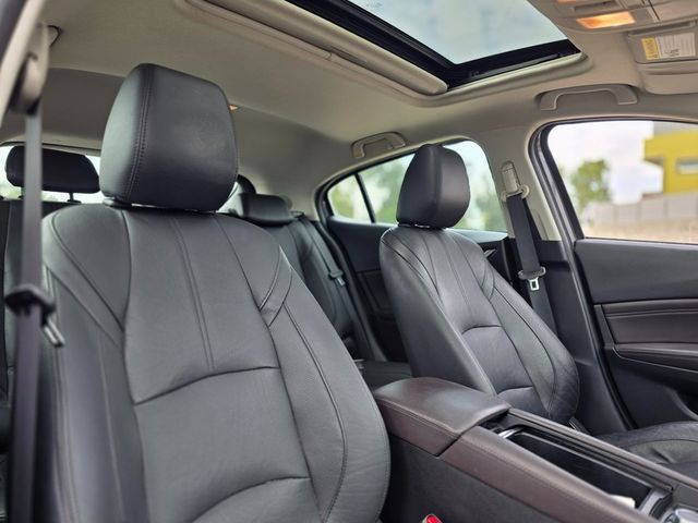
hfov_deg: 73.9
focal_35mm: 23
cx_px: 349
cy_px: 262
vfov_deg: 58.9
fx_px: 464
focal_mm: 6.3
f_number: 1.7
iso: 40
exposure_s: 1/180
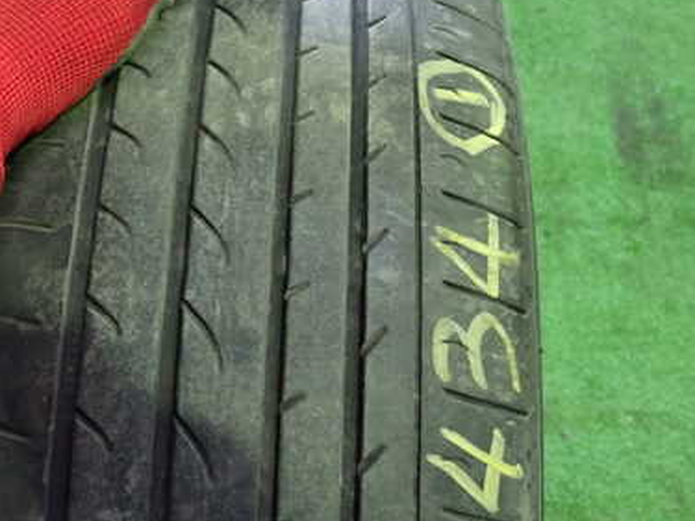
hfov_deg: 38.9
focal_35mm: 48
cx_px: 198
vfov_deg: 30.1
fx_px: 963
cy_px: 184
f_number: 2.3
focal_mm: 5.4
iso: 800
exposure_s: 1/30
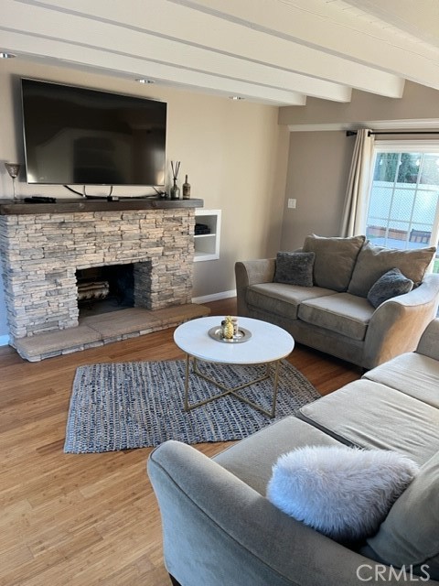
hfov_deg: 53.1
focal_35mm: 26
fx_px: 440
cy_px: 293
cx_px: 220
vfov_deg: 67.3
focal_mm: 5.1
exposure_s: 1/60
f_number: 1.6
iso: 80
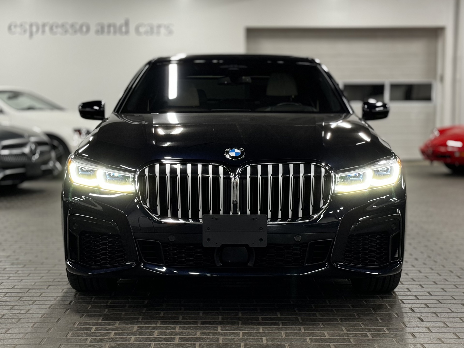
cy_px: 174
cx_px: 232
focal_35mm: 48
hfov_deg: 39.7
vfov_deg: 30.3
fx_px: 643
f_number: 1.78
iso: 125
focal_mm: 6.86
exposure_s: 1/41
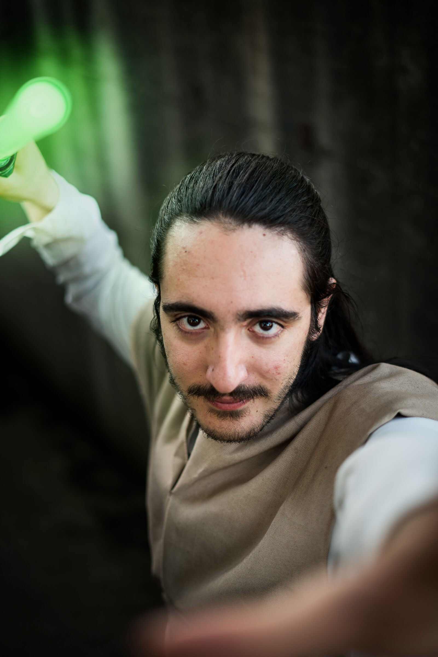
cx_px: 219
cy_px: 328
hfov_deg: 27.0
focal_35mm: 50
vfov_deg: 39.6
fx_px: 912
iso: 160
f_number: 1.8
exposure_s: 1/200
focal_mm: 50
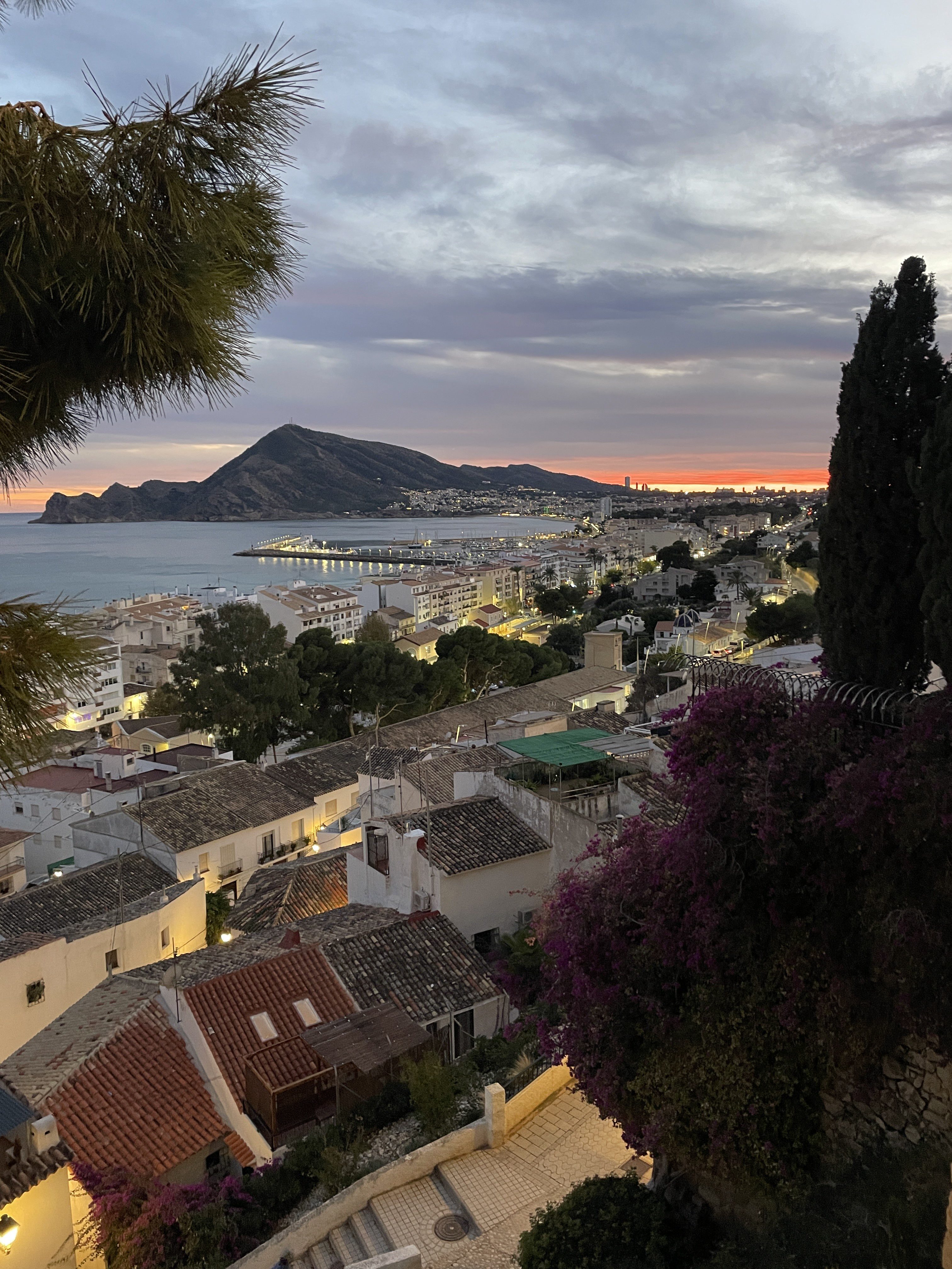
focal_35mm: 26
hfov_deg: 53.1
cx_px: 476
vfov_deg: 67.3
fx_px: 953
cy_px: 634
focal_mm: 4.2
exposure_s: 1/33
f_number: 1.6
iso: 640
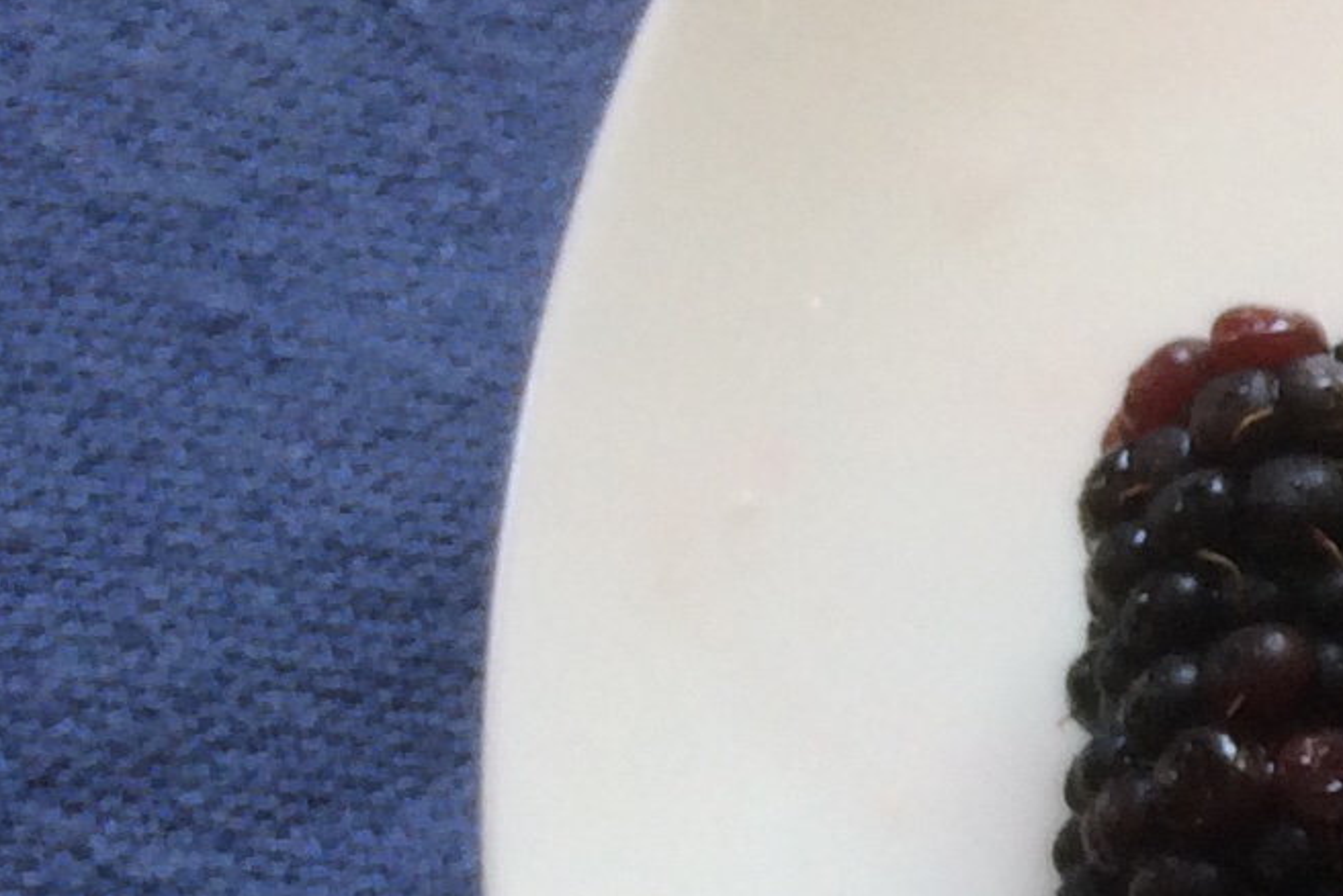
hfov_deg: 12.0
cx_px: 2764
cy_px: 996
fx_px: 5598
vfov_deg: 9.1
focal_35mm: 150
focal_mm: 4.15
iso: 40
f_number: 2.2
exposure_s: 1/50
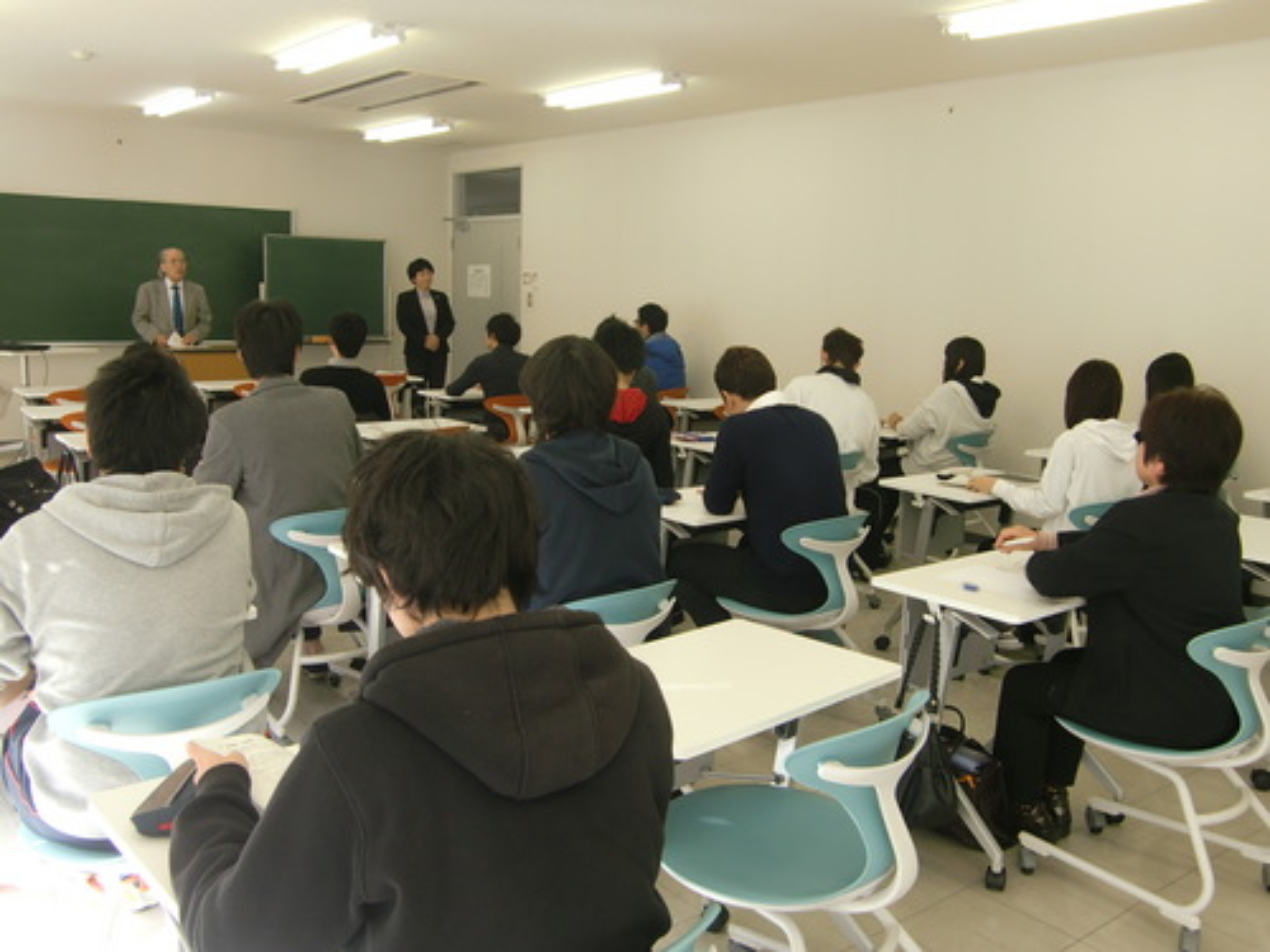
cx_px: 635
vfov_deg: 42.9
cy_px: 476
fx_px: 1211
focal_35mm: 33
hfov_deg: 55.4
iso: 80
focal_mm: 5.8
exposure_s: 1/60
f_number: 2.7
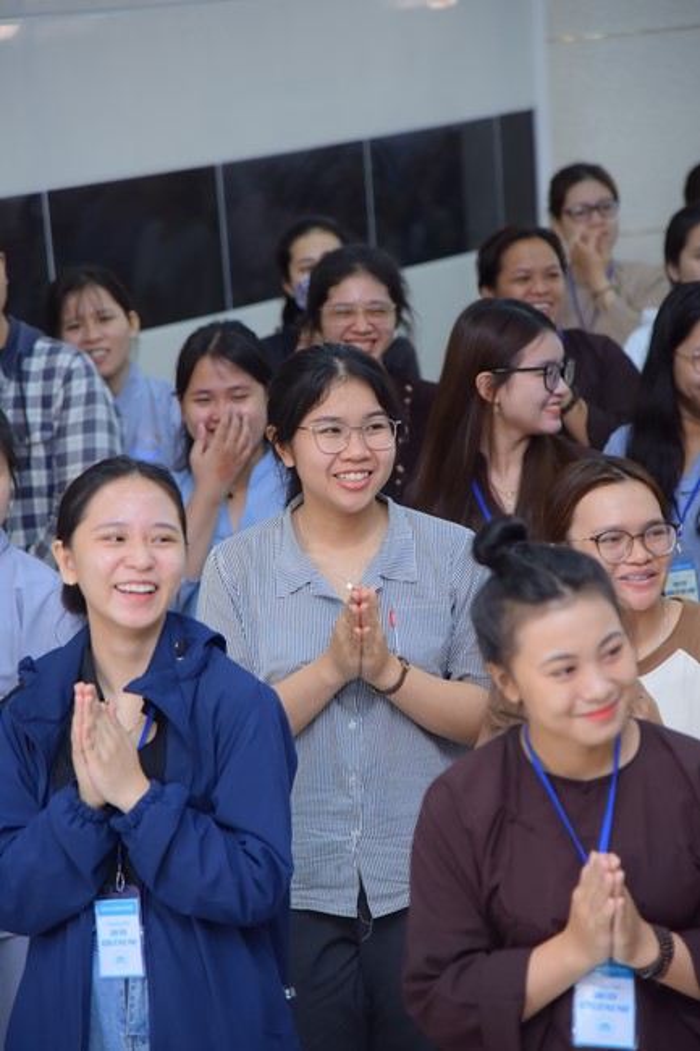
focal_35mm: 120
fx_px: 3502
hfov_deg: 11.4
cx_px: 350
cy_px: 526
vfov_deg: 17.1
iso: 800
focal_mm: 120
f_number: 4
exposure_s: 1/125
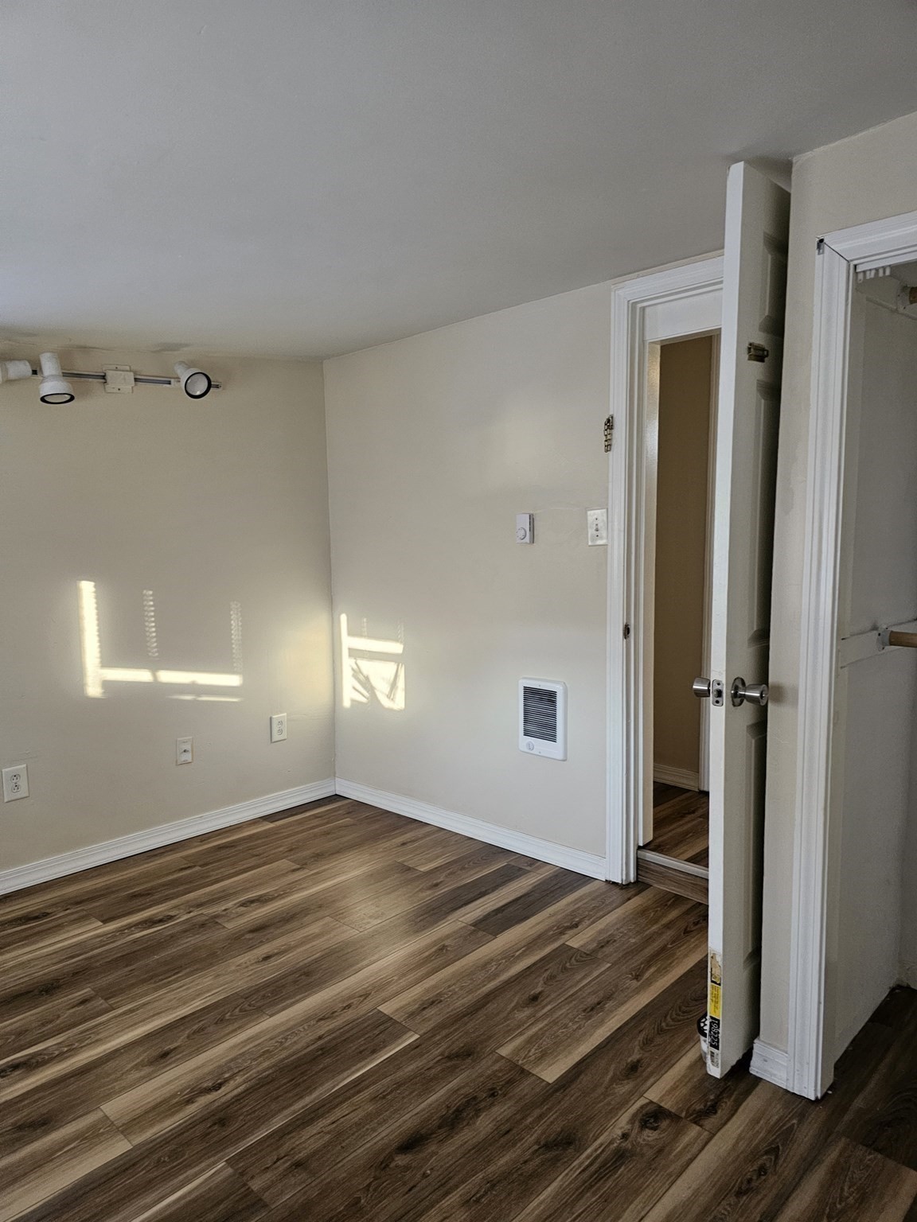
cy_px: 611
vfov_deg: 73.9
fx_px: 812
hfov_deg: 58.9
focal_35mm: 23
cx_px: 458
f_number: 1.7
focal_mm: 6.3
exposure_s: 1/60
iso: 640
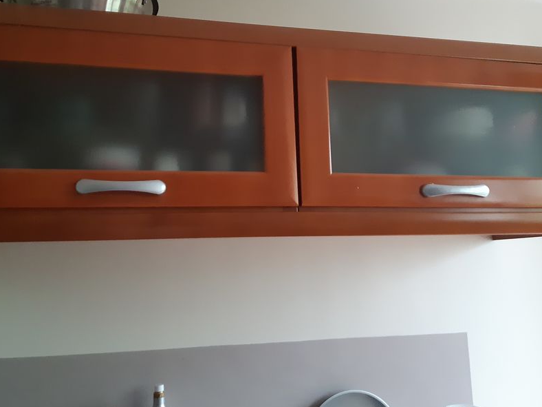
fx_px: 517
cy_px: 163
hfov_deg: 55.3
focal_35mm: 33
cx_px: 252
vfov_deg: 42.7
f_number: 1.7
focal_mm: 3.92
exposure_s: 1/24
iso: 640
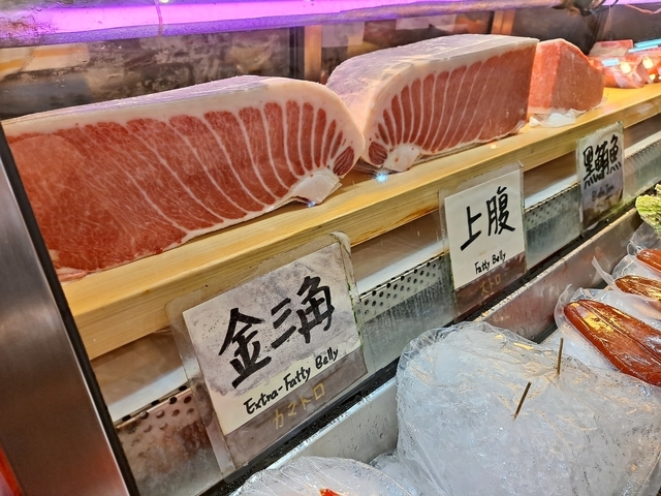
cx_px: 330
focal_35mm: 24
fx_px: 458
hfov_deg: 71.6
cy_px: 248
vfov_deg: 56.8
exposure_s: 1/120
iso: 32
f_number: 1.8
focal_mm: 5.23
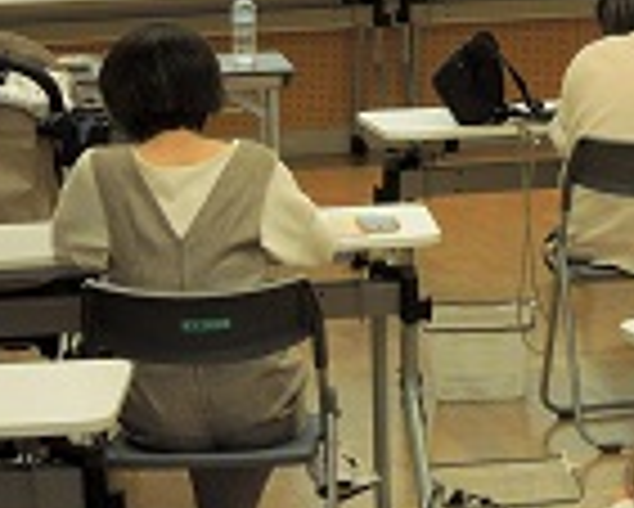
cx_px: 785
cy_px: 13
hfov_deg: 11.0
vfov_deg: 8.9
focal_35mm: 172
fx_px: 3230
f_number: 4.2
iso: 200
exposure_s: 1/50
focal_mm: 9.8
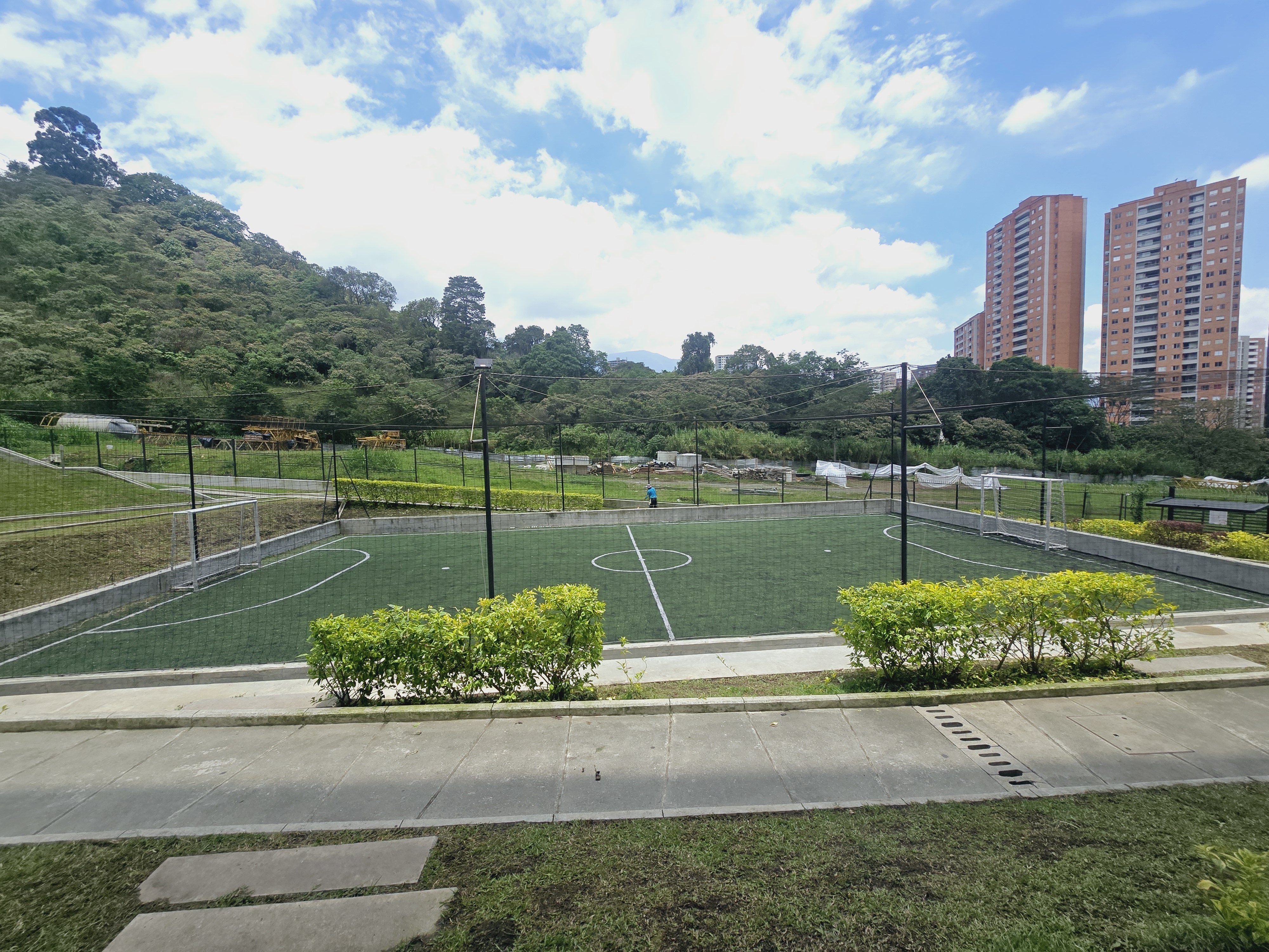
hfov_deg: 106.2
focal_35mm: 13
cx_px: 634
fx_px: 477
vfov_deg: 89.9
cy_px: 476
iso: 50
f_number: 2.2
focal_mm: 2.2
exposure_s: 1/1804
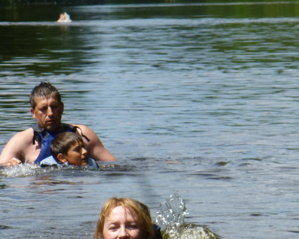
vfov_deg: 2.9
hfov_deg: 3.7
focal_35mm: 528
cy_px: 145
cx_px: 138
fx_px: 4672
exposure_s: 1/320
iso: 100
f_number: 5.9
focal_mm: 45
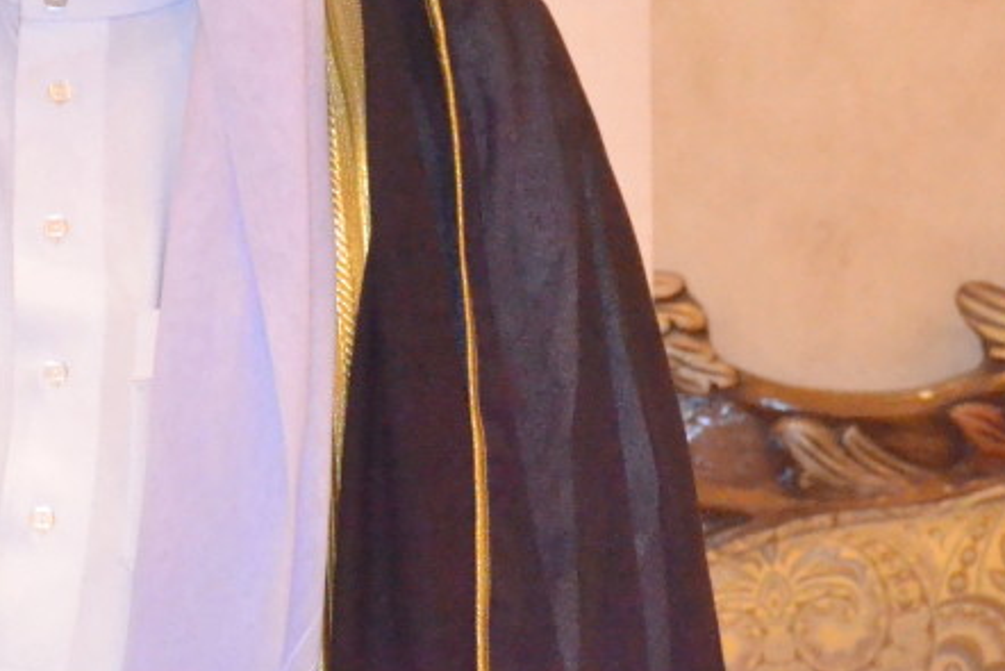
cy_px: -53
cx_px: 200
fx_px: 8936
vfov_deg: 4.3
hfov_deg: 6.4
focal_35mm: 320
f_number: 10
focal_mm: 92
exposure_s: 1/160
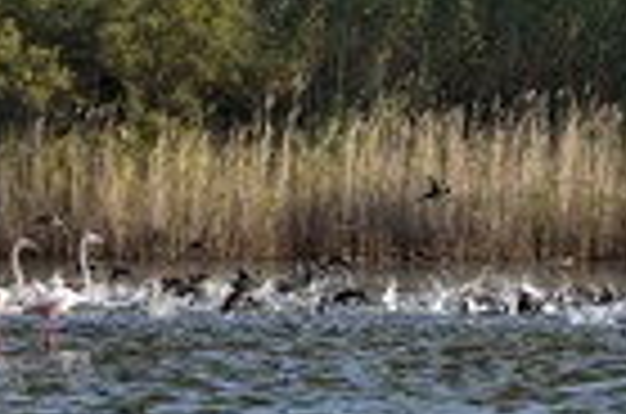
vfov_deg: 1.6
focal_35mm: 849
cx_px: 86
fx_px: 14729
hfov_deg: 2.4
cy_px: -99
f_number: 8
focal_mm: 280
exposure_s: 1/800
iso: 400
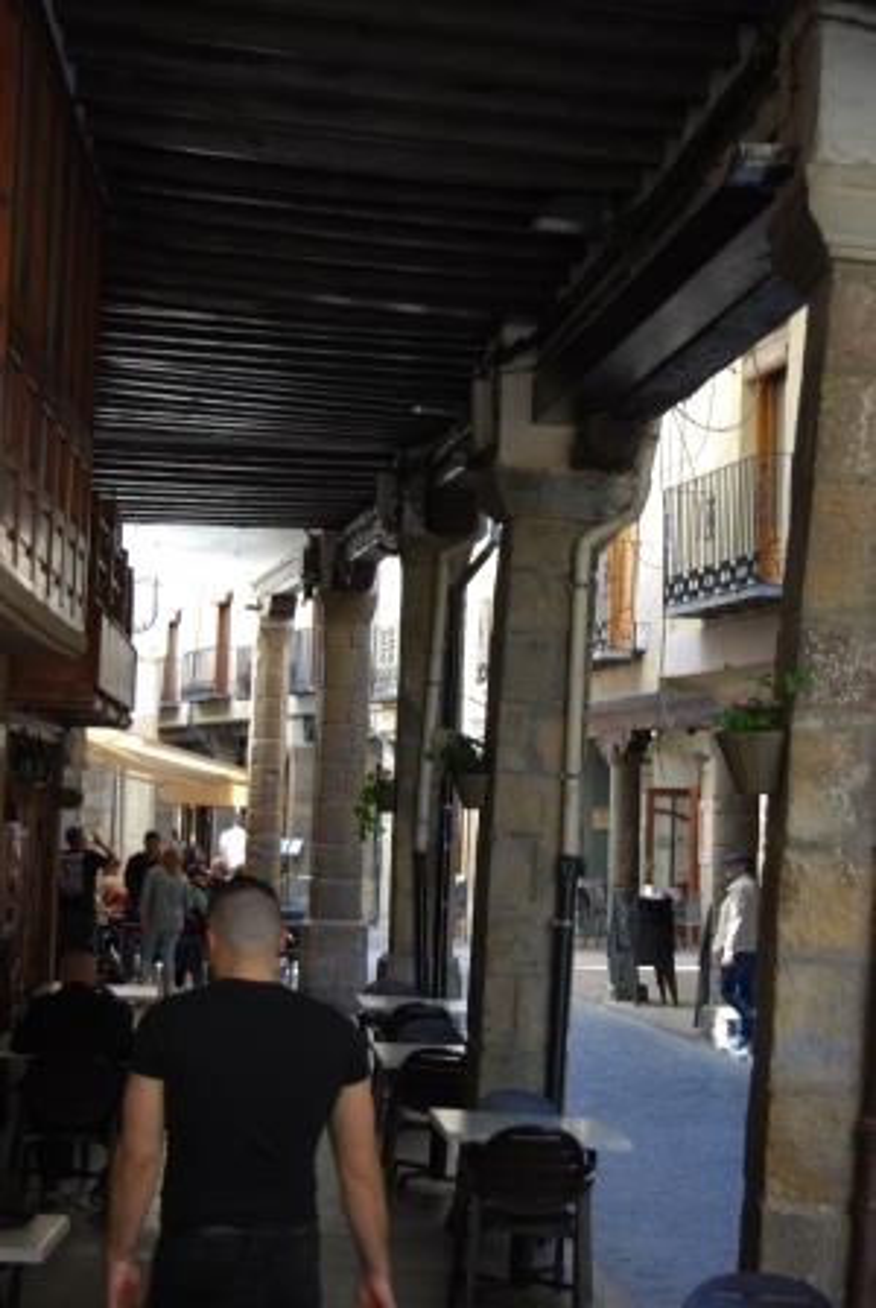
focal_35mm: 68
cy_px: 654
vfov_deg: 29.8
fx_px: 2456
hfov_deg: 20.2
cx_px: 438
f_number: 5.3
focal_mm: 45
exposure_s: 1/30
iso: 200
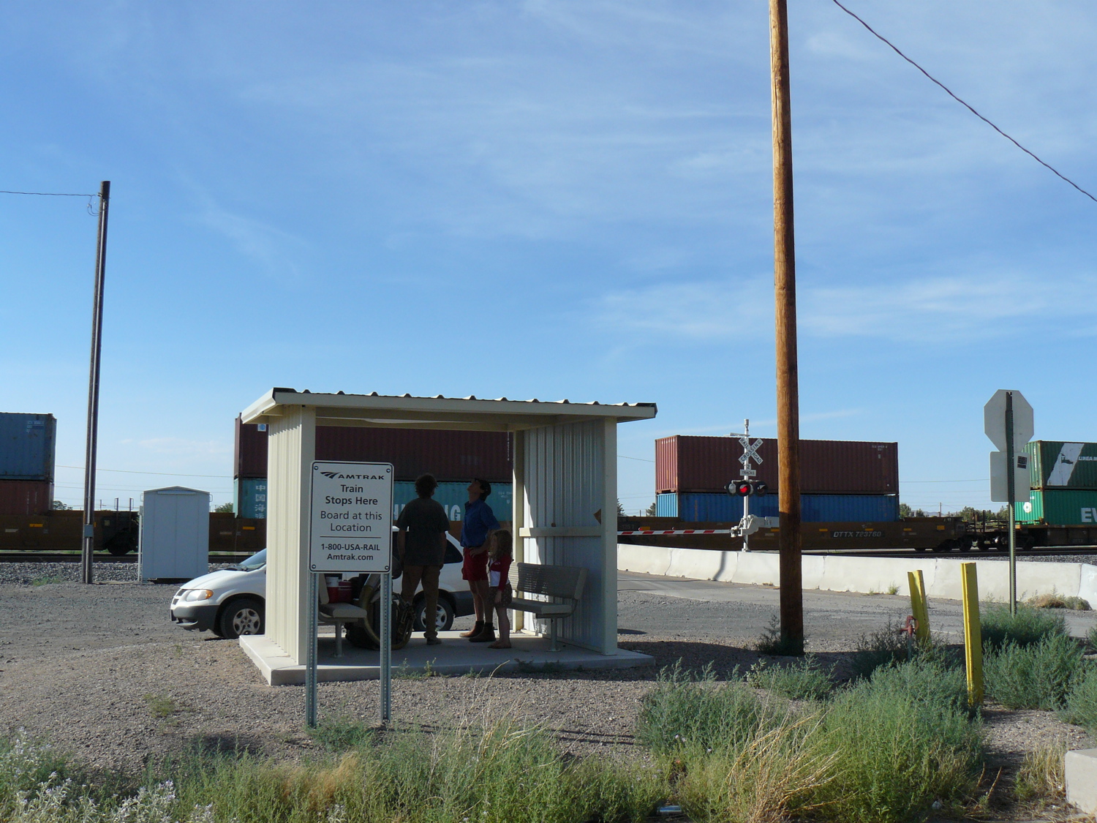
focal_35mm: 36
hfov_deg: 51.4
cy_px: 412
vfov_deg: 39.7
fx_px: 1141
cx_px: 548
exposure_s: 1/800
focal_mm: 6
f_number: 4.5
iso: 100
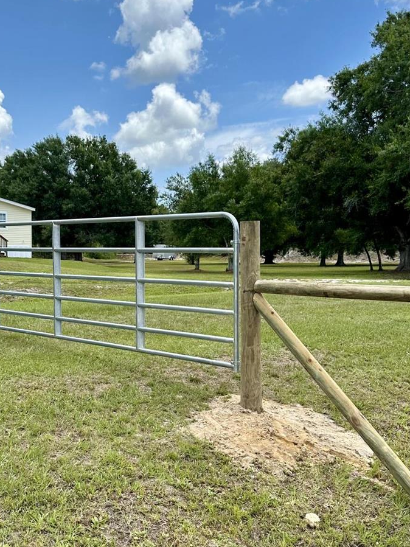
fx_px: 648
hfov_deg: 34.8
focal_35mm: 41
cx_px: 141
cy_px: 323
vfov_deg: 45.6
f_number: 1.78
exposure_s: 1/3717
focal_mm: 6.86
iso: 80
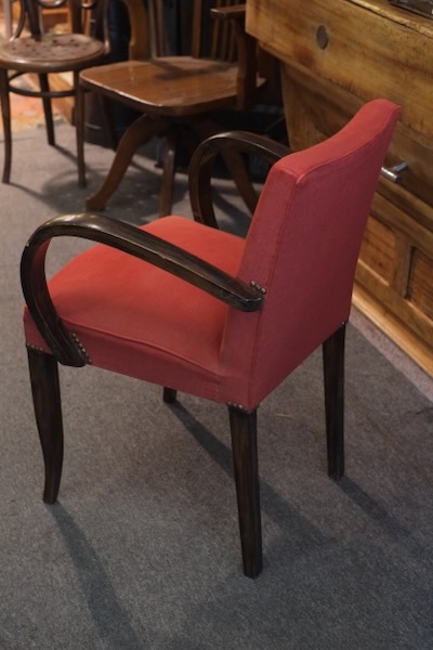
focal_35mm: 53
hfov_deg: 25.5
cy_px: 325
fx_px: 956
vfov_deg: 37.5
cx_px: 216
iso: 3200
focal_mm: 35
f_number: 3.6
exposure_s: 1/125
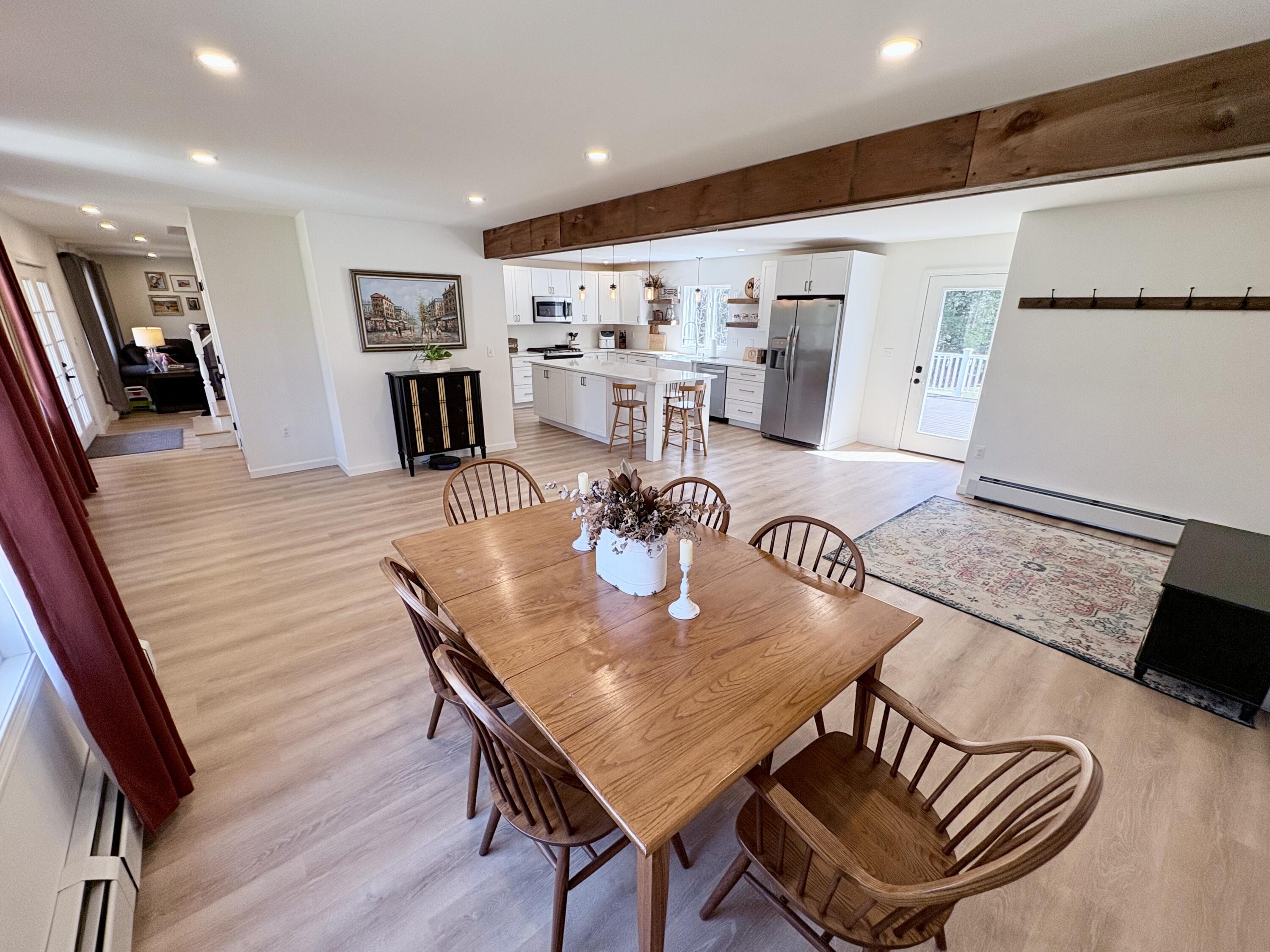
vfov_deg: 85.7
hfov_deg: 102.1
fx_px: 514
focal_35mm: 14
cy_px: 476
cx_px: 635
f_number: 2.2
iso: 125
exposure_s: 1/120
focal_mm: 2.22
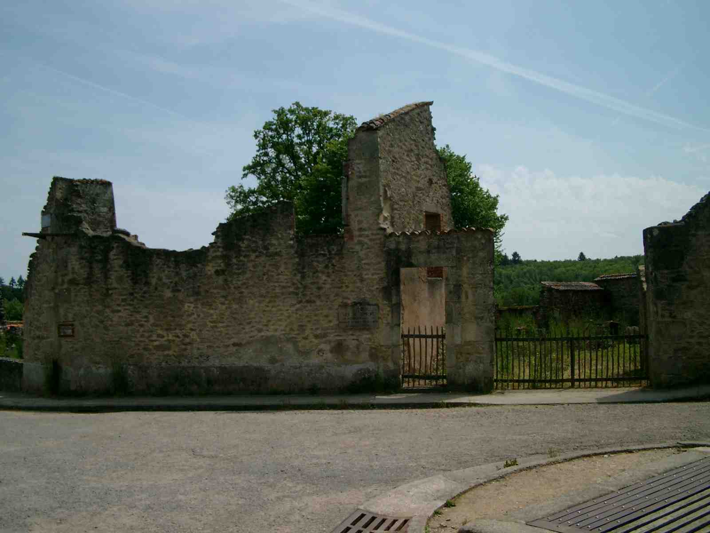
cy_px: 266
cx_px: 355
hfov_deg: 50.1
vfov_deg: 38.7
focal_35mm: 37
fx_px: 759
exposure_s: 1/1000
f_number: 5
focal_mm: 7.6
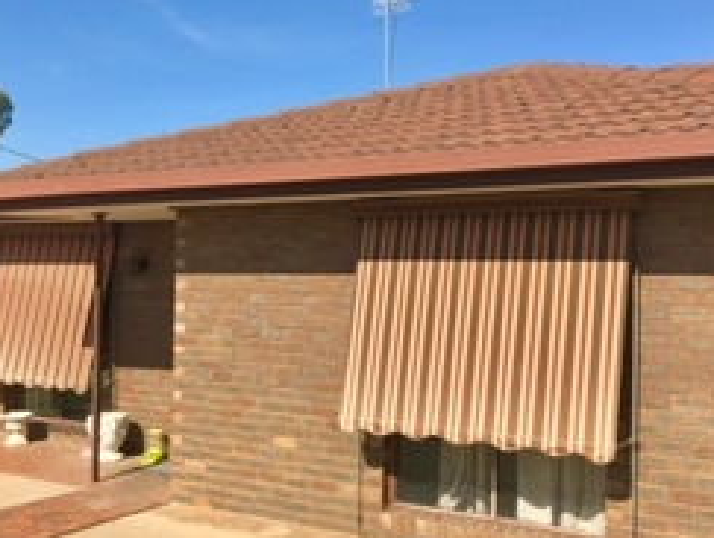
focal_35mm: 46
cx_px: 326
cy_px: 288
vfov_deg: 31.6
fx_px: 950
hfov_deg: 41.1
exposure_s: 1/2740
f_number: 1.8
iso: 20
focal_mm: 3.99
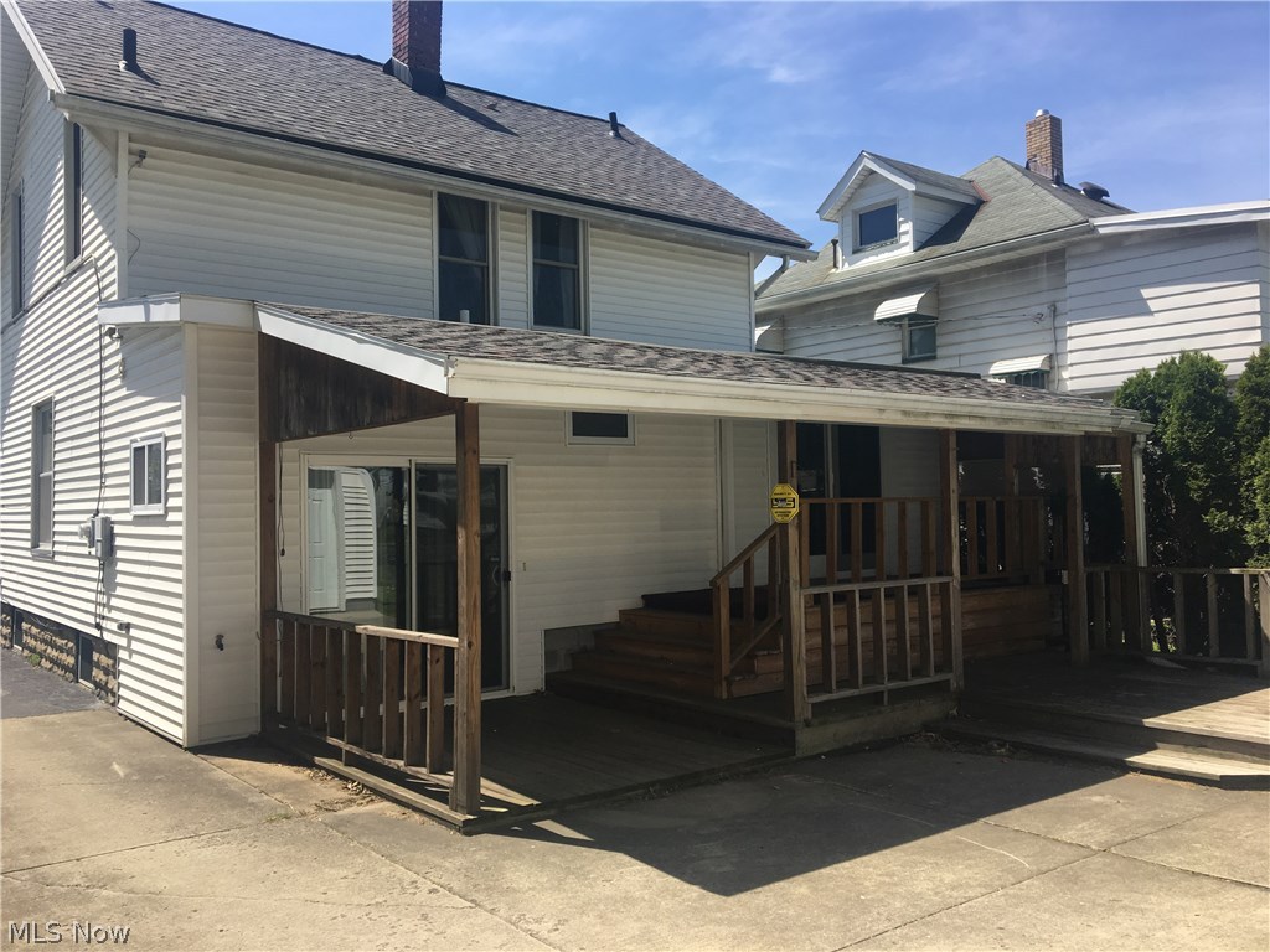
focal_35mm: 29
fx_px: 1064
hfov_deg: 61.7
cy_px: 476
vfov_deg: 48.2
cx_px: 635
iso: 25
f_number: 2.2
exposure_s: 1/1202
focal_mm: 4.15
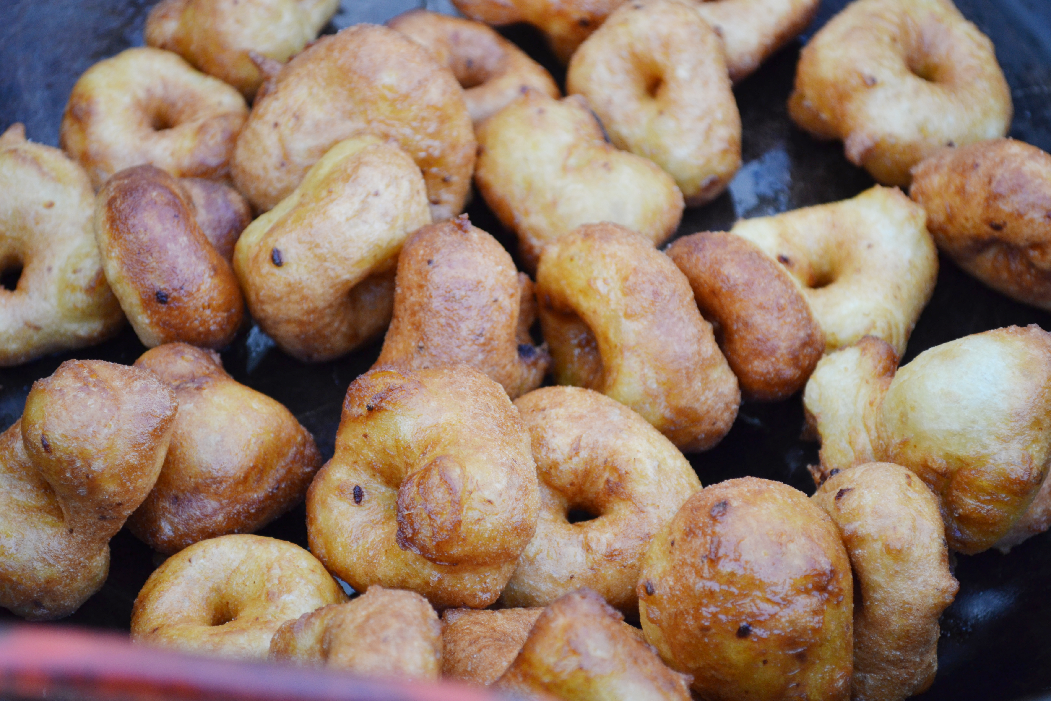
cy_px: 350
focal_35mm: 82
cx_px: 526
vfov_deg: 16.6
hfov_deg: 24.6
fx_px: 2408
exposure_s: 1/100
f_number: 5.6
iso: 400
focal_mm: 55
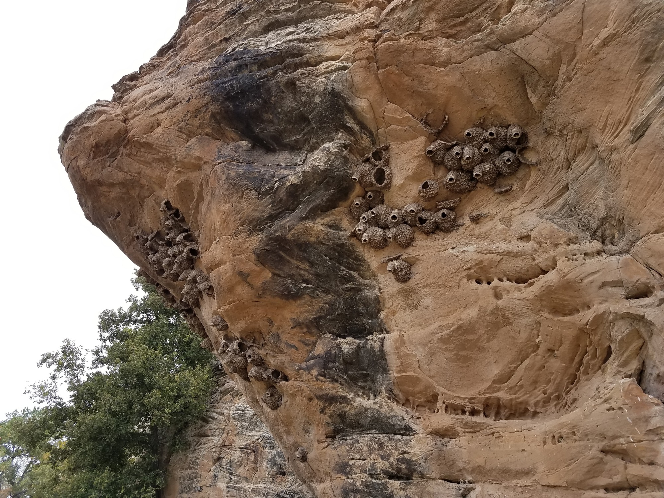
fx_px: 499
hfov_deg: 67.3
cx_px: 332
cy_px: 249
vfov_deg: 53.1
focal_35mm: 26
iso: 40
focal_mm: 4.2
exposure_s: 1/356
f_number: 1.7
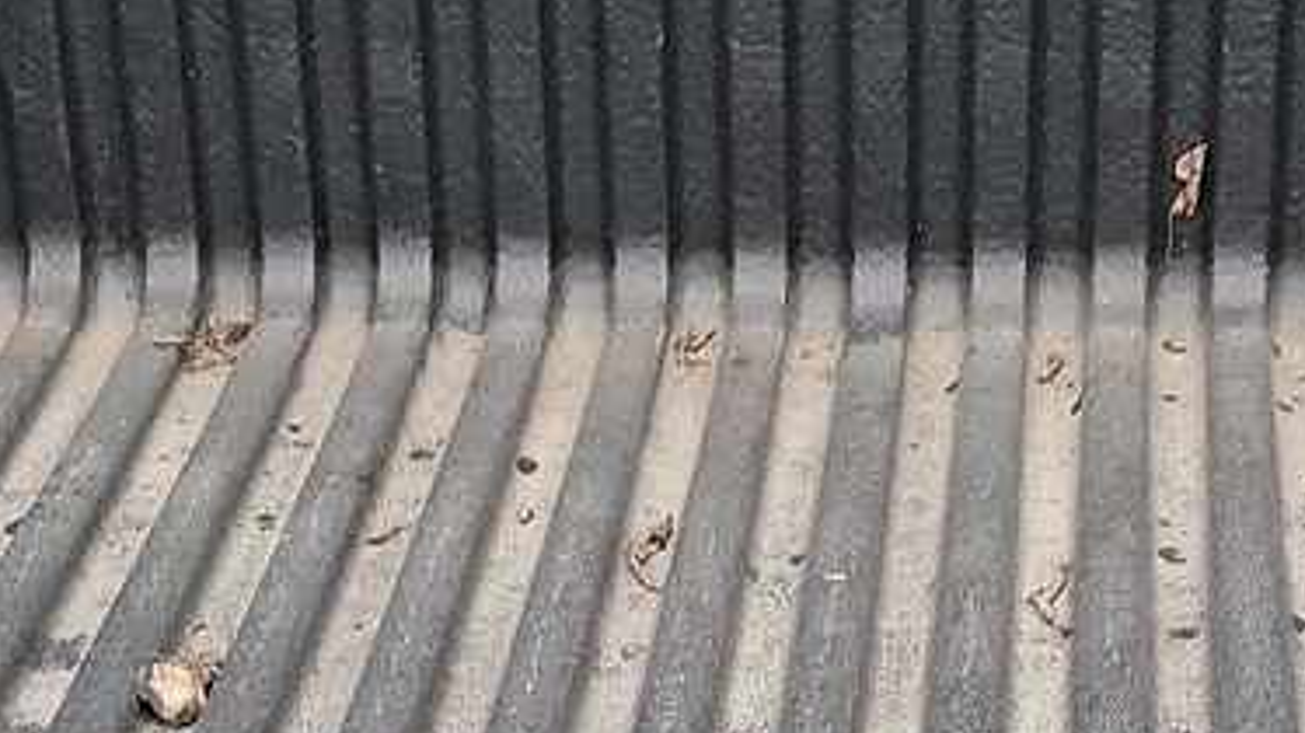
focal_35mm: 112
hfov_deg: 19.1
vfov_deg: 10.1
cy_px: 1421
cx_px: 768
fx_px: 3874
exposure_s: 1/59
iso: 301
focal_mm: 6.7
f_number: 1.8
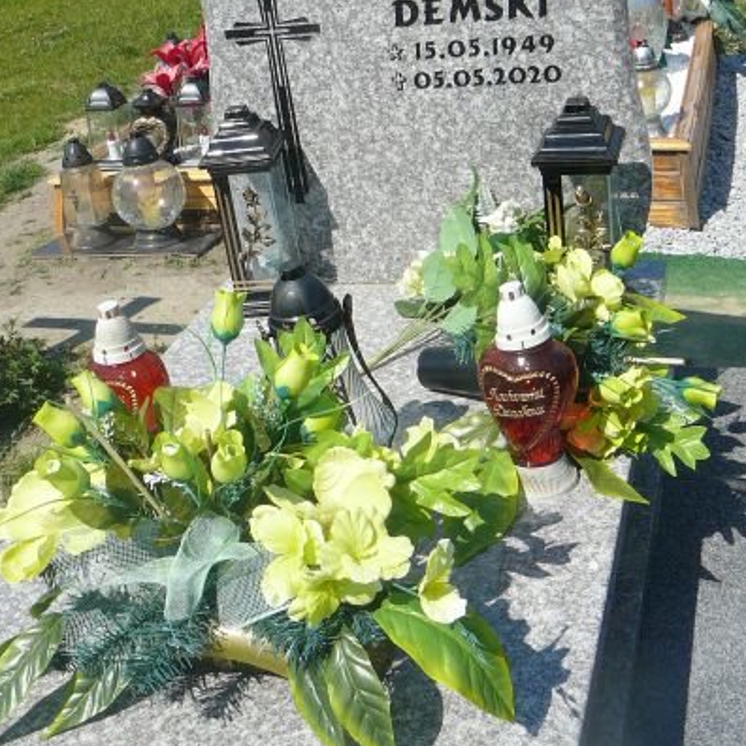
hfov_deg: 34.0
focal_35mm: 50
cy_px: 341
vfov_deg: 34.0
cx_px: 364
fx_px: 1219
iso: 80
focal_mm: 5.2
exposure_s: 1/500
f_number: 5
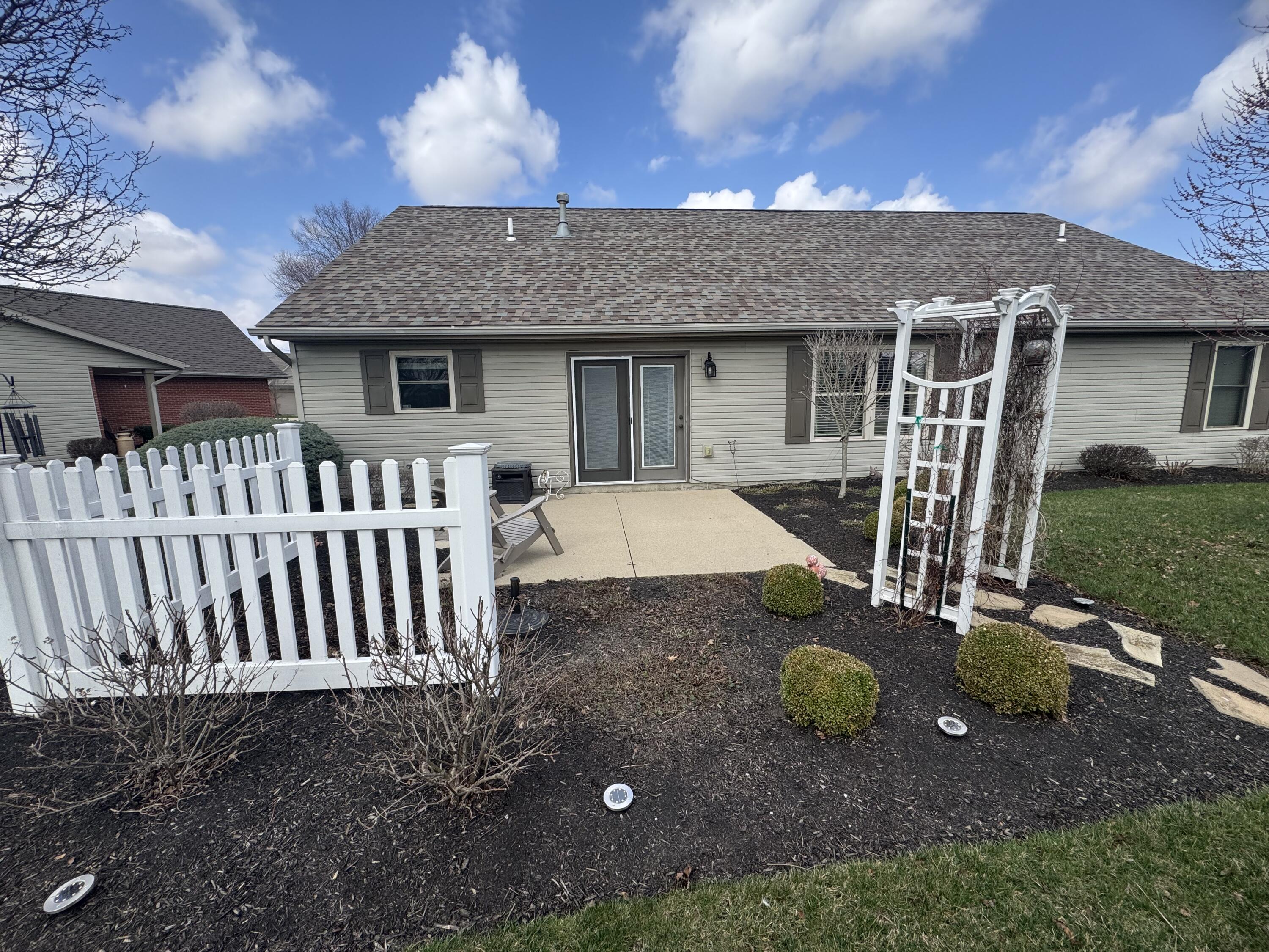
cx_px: 634
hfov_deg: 102.1
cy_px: 476
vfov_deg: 85.7
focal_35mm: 14
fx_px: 513
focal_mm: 2.22
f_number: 2.2
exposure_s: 1/1006
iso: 50
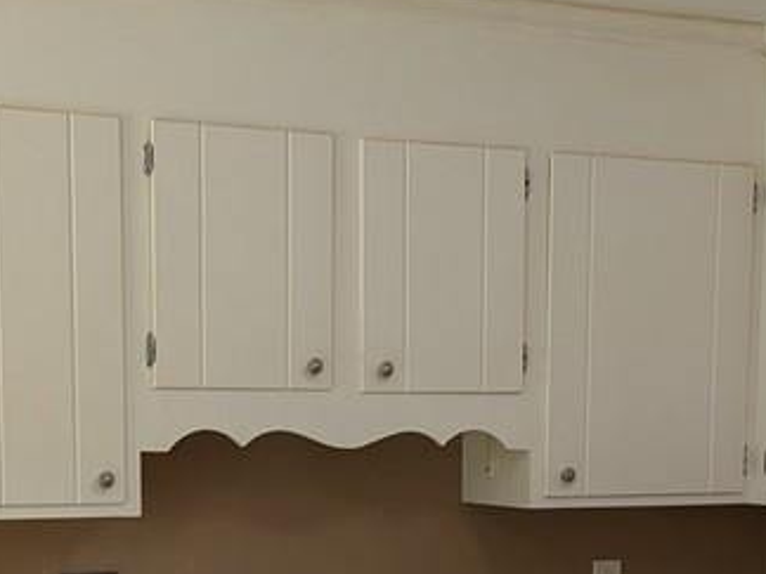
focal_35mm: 79
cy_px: 650
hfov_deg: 24.7
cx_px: 325
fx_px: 1748
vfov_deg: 17.9
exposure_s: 1/60
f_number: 1.89
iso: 61
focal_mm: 5.43
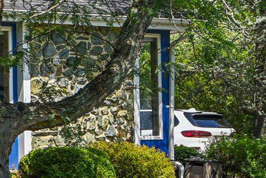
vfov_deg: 8.7
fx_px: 1161
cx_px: -373
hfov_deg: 11.0
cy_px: 36
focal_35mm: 157
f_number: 8
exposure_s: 1/640
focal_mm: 32
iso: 400
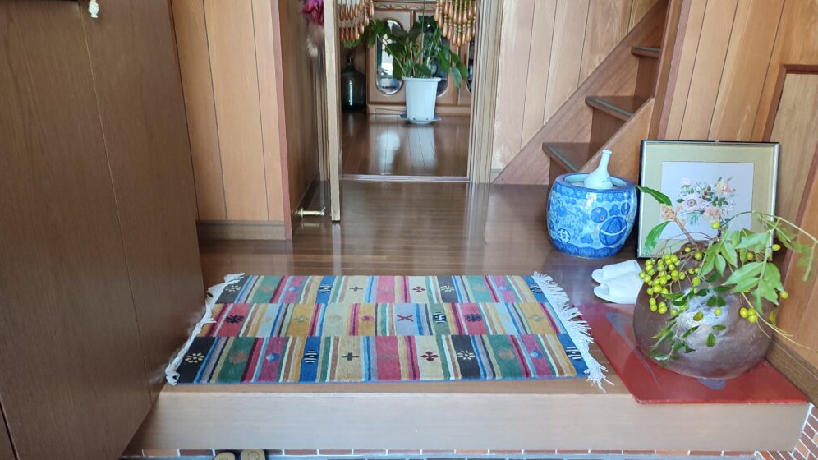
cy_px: 297
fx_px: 607
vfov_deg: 41.1
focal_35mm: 28
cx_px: 417
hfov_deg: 67.9
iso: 387
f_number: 1.9
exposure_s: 1/25
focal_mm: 6.04
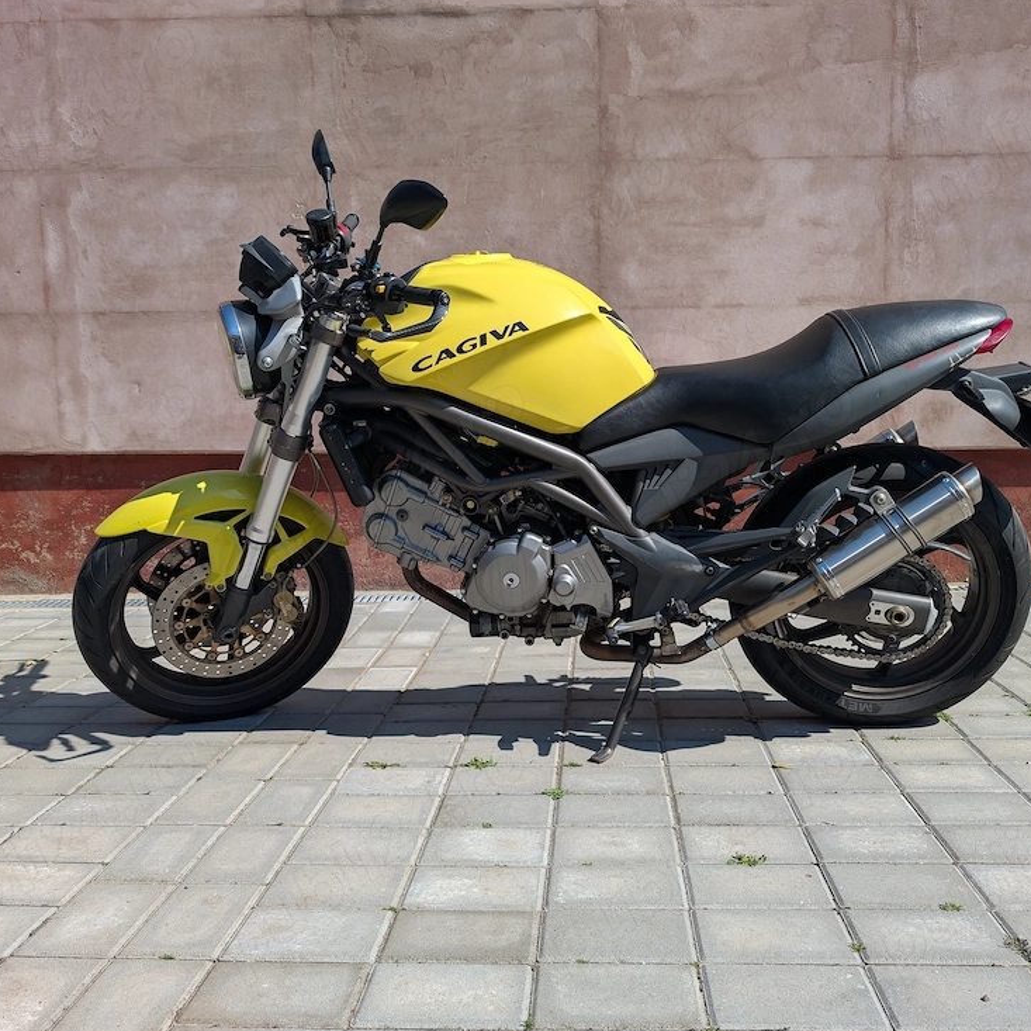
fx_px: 977
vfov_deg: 55.6
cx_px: 537
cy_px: 524
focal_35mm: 29
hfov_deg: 55.6
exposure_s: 1/1488
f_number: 1.68
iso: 20
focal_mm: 6.9
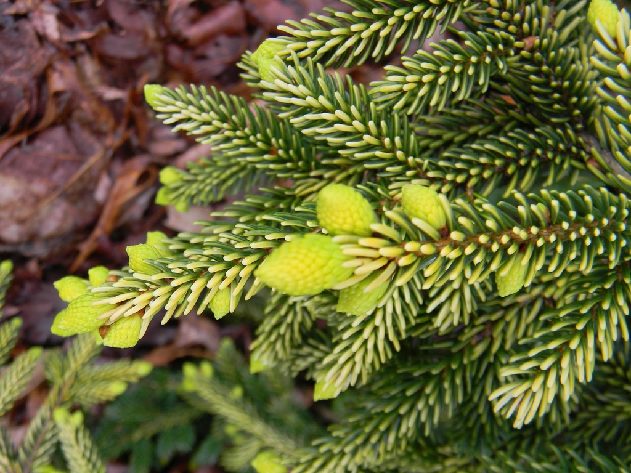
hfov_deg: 58.4
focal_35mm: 31
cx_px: 316
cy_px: 236
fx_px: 565
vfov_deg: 45.4
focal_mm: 7.3
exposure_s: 1/34.7
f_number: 3.8
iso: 80
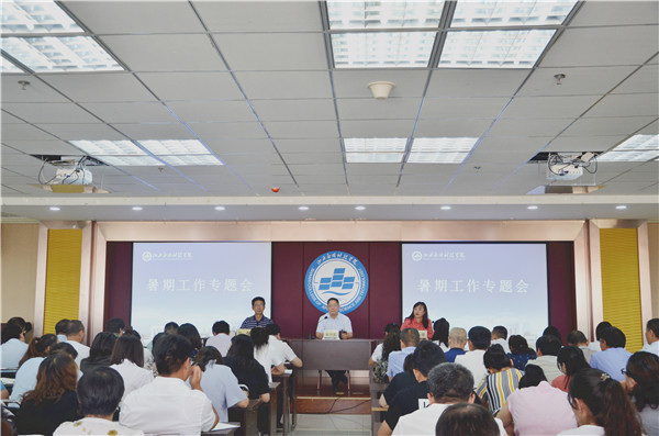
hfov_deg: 49.7
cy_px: 218
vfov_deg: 34.0
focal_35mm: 39
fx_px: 712
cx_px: 330
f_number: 4.5
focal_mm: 26
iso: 400
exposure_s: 1/80
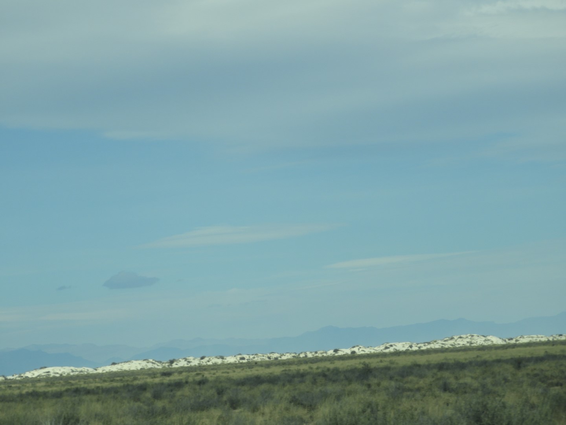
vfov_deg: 11.9
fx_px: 2044
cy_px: 212
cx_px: 283
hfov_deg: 15.8
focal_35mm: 125
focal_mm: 22.4
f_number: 5
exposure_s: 1/1000
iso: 100
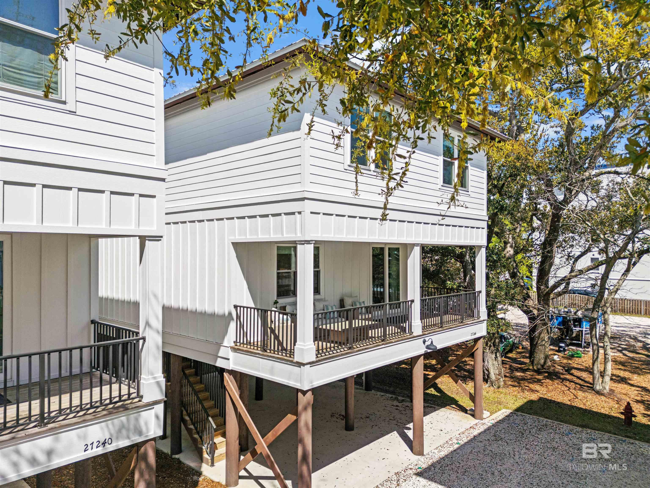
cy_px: 244
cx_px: 325
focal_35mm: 24
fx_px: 451
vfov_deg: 56.8
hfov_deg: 71.6
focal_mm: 6.72
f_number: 1.7
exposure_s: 1/3000
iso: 100
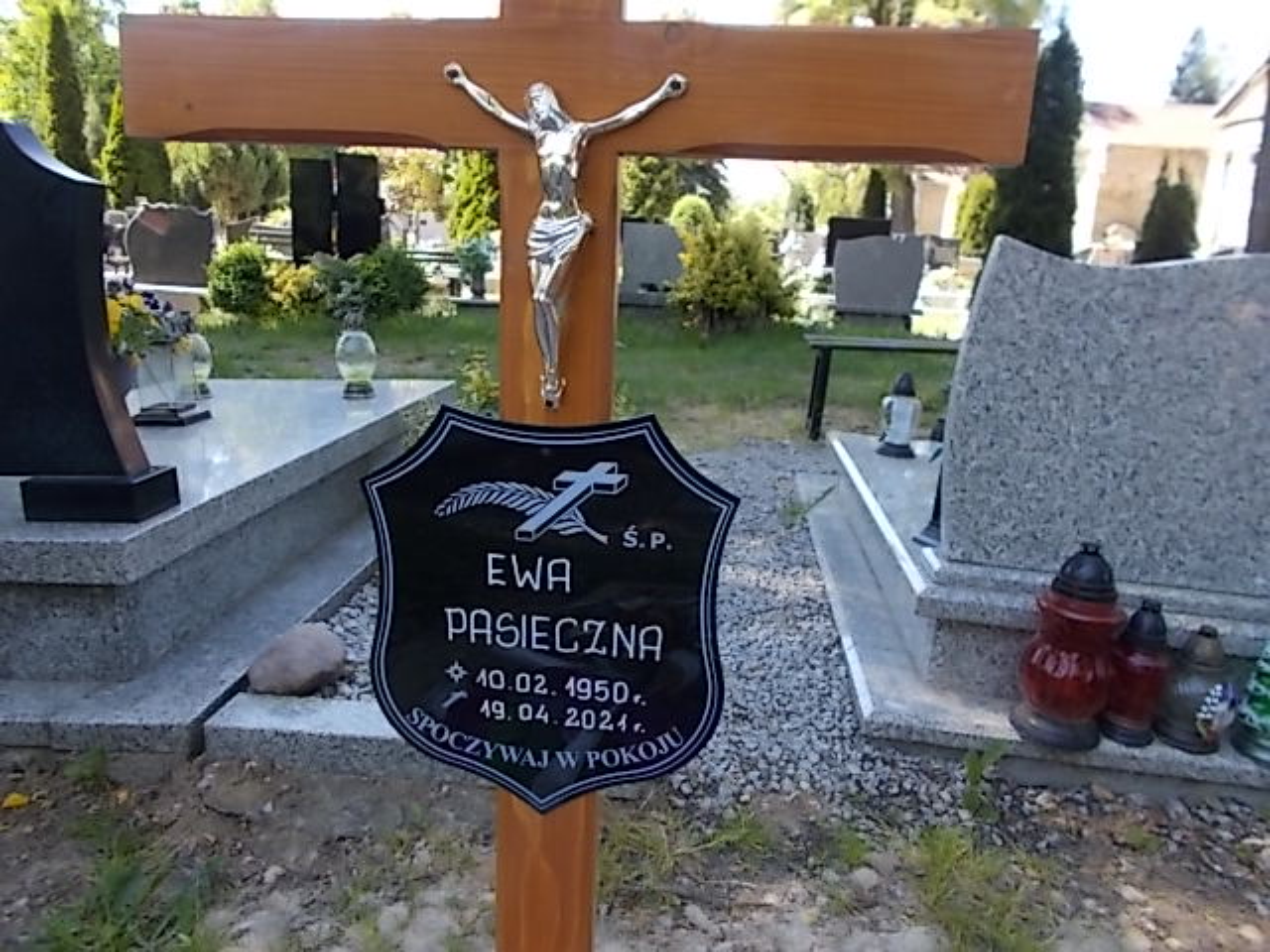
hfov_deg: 67.3
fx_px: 954
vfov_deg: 53.1
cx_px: 635
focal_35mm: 26
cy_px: 476
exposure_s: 1/125
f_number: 3.2
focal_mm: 4.6
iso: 80
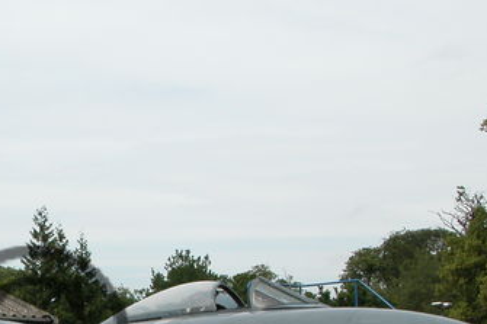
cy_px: 341
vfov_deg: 15.3
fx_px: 1176
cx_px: 32
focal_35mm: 87
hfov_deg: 22.7
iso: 100
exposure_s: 1/302
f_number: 7.1
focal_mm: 8.9
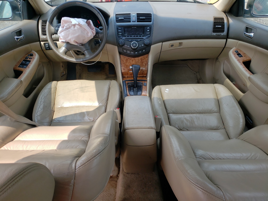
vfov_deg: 53.1
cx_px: 134
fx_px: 201
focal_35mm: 26
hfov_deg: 67.3
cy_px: 100
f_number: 1.5
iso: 50
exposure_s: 1/714
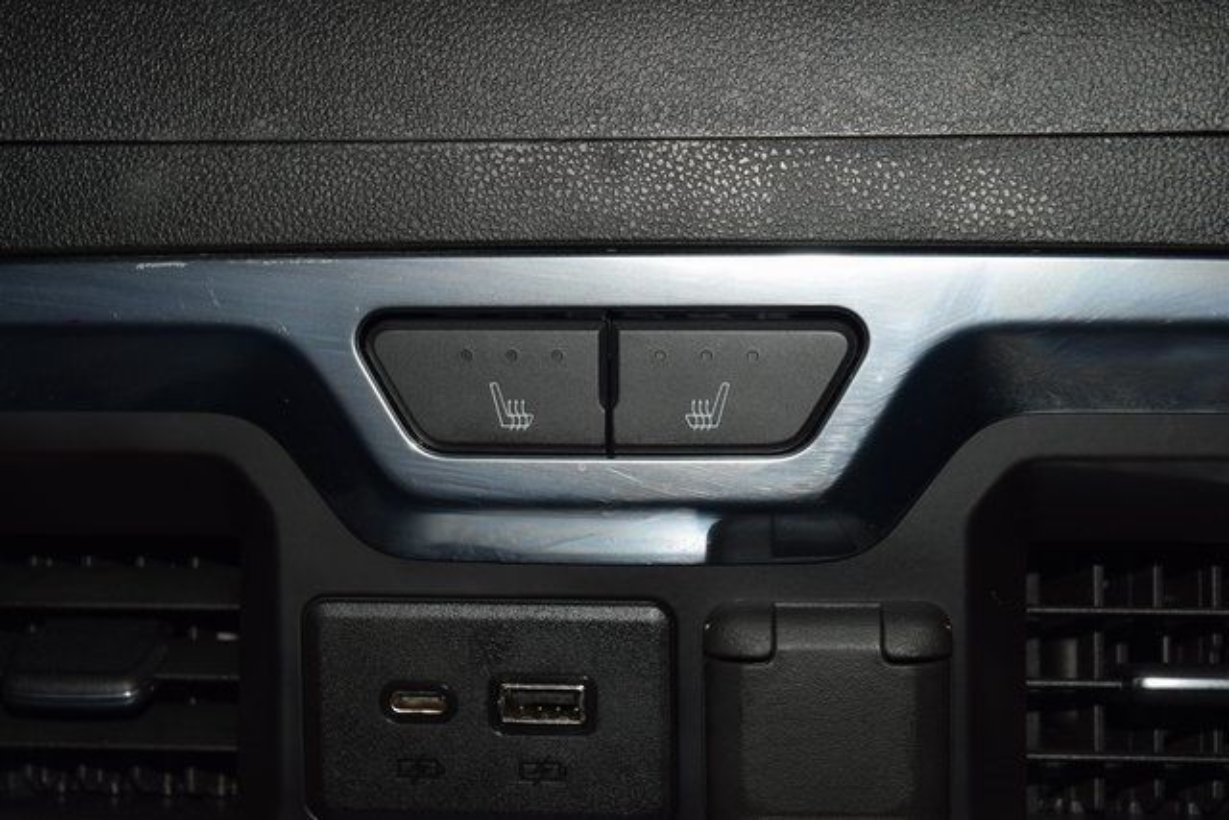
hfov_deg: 27.0
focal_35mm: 75
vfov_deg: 18.2
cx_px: 614
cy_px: 410
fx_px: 2561
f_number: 8
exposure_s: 1/60
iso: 100
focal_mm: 50
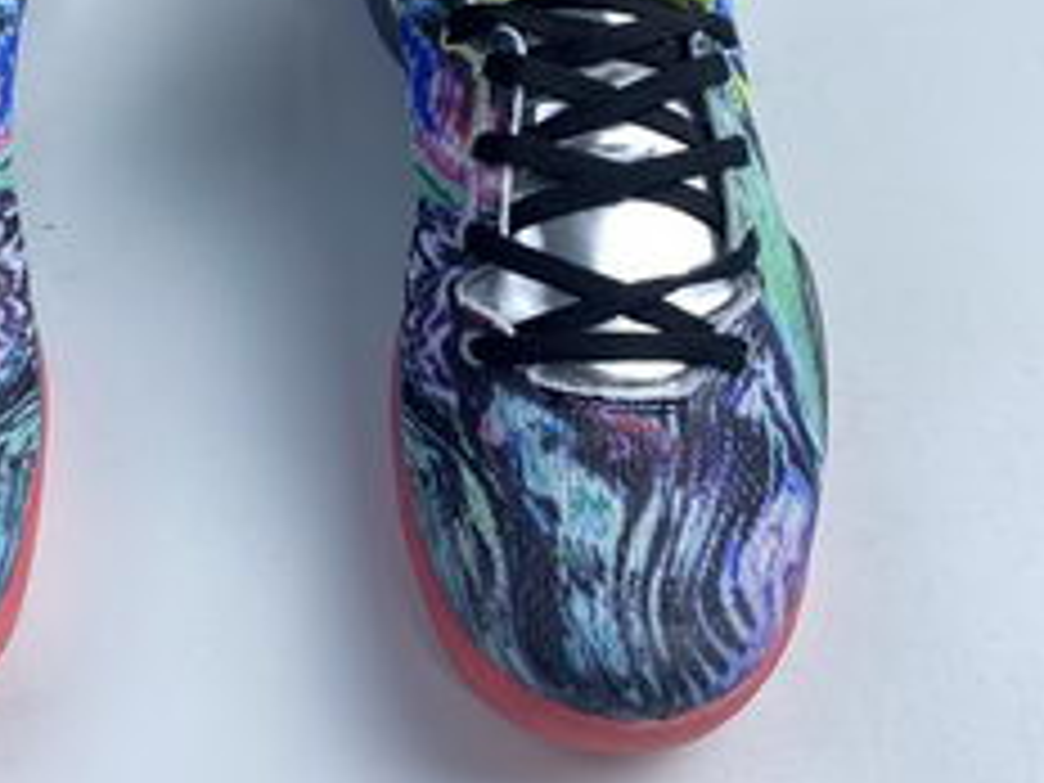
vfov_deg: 25.8
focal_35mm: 56
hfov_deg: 33.5
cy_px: 196
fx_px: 1689
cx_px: 230
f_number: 1.8
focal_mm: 4.25
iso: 32
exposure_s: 1/100
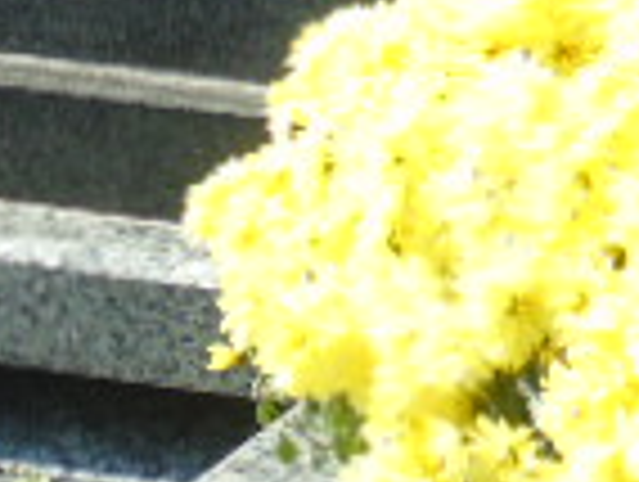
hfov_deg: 6.1
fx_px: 5917
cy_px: -500
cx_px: 806
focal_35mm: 320
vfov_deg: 4.6
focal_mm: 13
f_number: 4.7
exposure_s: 1/160
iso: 80
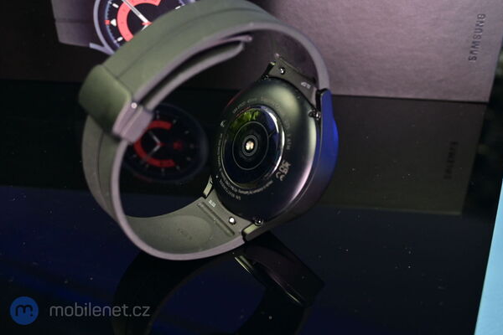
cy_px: 165
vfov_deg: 30.2
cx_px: 257
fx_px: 622
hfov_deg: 44.0
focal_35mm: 45
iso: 500
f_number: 6.3
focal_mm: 29
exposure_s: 1/50
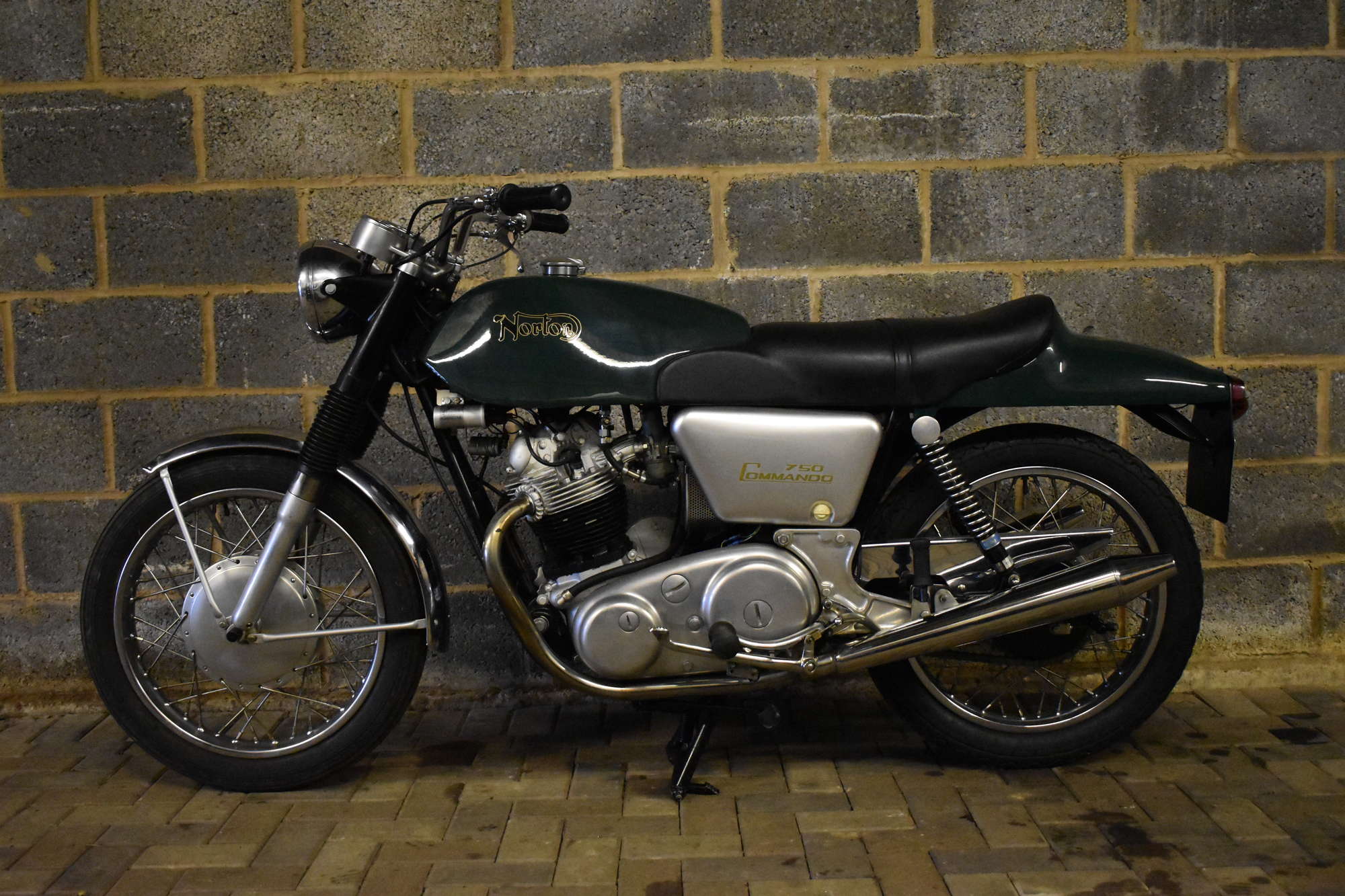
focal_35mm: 39
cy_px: 448
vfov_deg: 34.2
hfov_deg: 49.6
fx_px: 1457
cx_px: 672
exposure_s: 1/125
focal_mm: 26
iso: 7200
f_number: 4
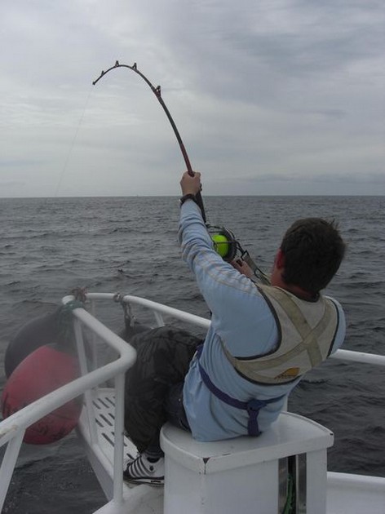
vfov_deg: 49.0
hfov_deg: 37.7
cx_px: 192
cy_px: 257
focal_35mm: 38
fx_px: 564
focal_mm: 7.9
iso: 80
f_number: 8
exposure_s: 1/640
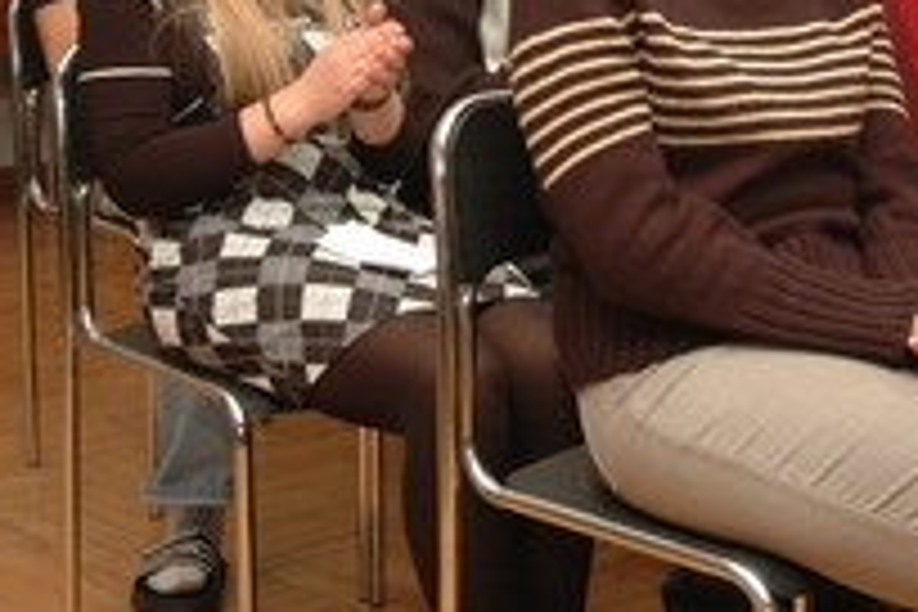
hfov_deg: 21.9
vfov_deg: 14.8
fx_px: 2320
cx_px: 806
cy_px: 40
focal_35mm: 91
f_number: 4
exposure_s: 1/60
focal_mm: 31
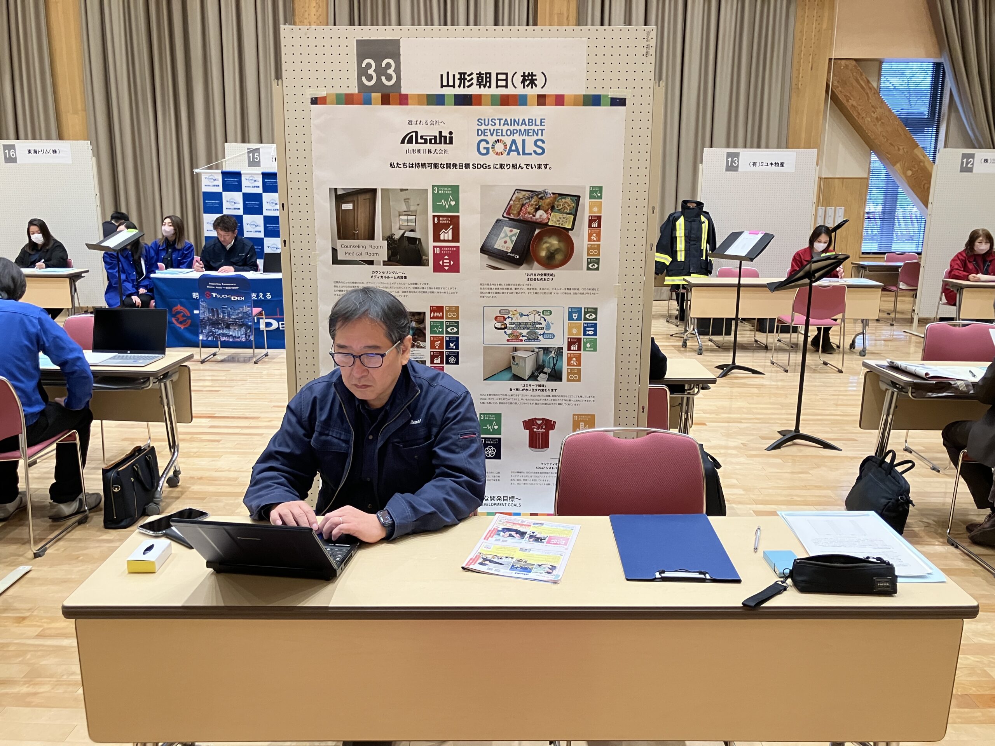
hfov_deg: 63.4
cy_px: 373
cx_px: 498
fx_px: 805
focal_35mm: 28
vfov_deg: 49.7
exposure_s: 1/60
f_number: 1.8
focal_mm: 3.99
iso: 160
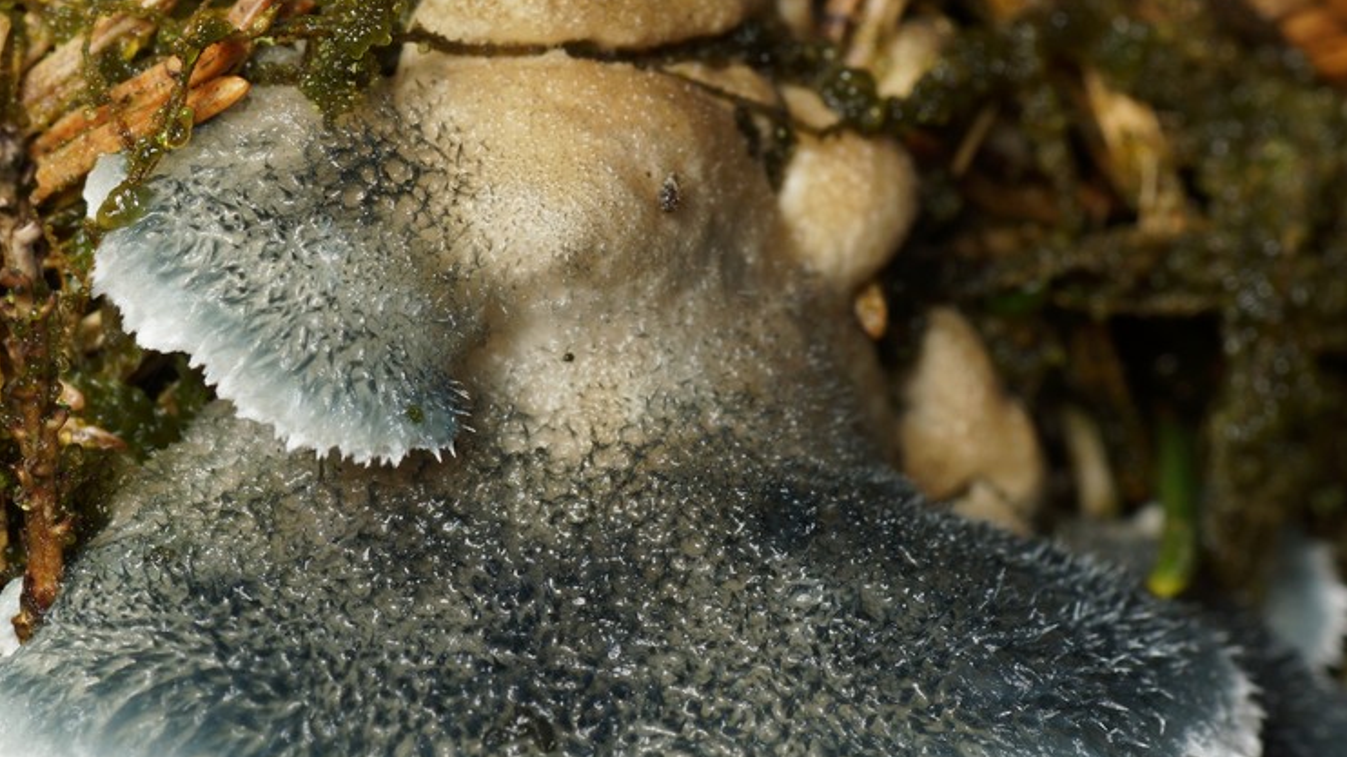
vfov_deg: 5.3
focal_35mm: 229
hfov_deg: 9.4
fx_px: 8177
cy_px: 387
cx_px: 650
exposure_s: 1/60
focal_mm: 90
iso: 100
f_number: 11
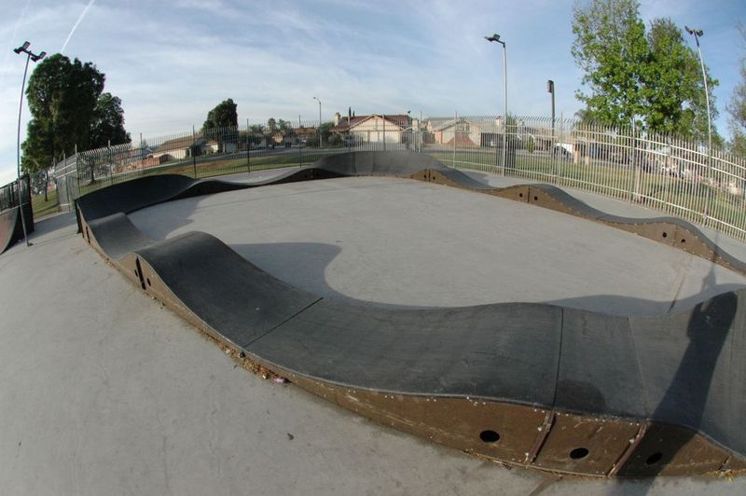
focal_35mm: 16
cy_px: 248
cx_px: 373
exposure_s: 1/500
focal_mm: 10.5
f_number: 13
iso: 800
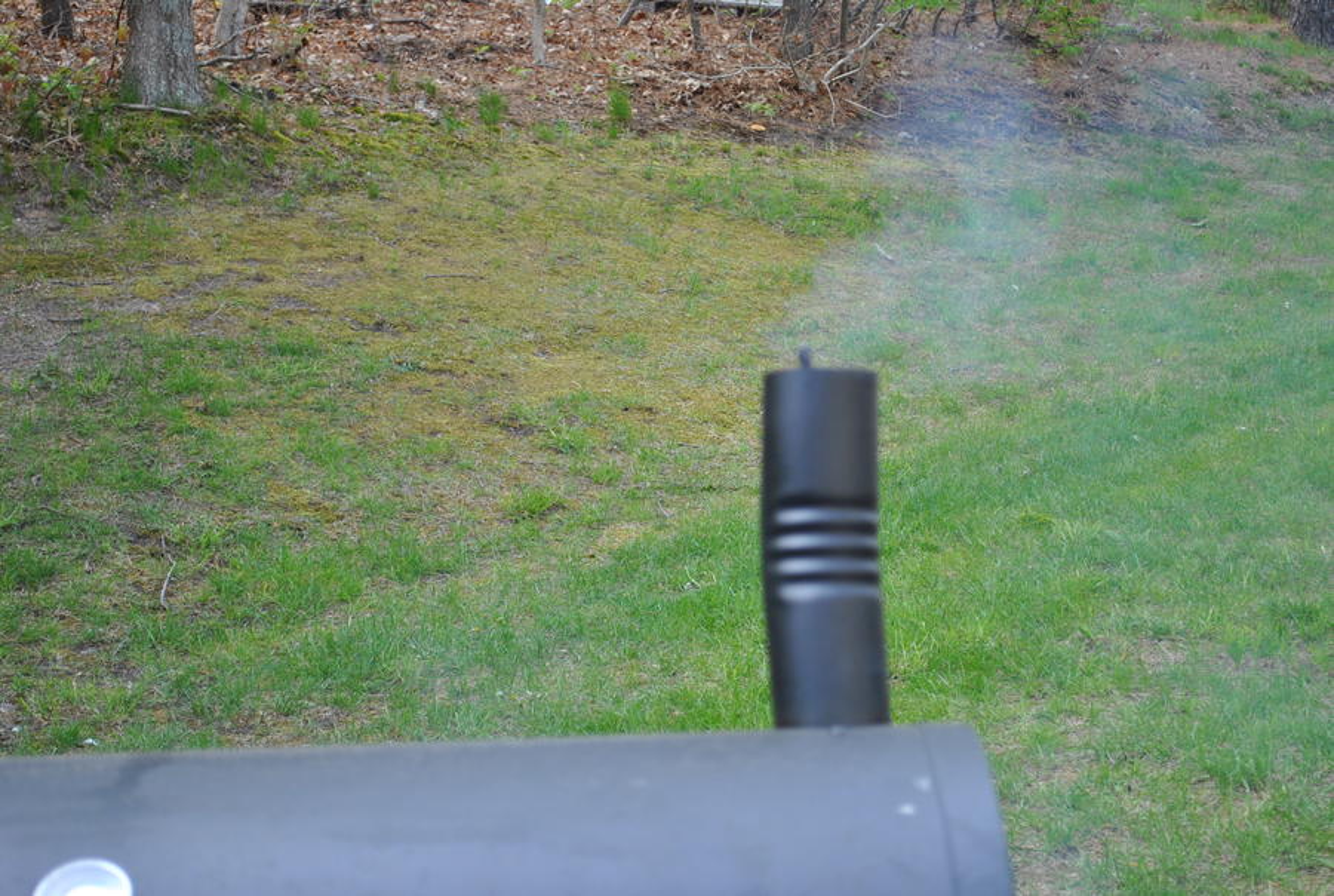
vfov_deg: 20.3
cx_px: 667
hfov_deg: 29.8
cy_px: 448
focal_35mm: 68
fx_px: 2506
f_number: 5.3
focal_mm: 45
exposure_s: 1/125
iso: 200
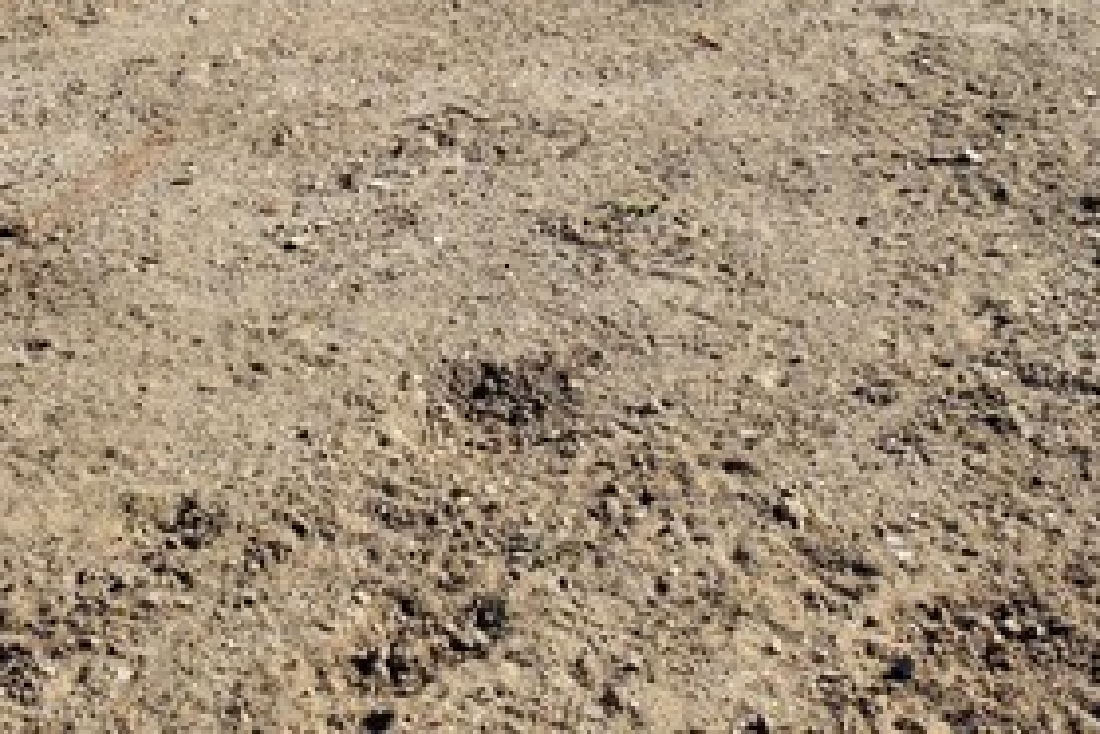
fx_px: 1894
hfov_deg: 32.2
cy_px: -308
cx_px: 378
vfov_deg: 19.6
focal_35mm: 62
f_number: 2.4
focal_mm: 4.3
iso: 50
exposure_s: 1/902
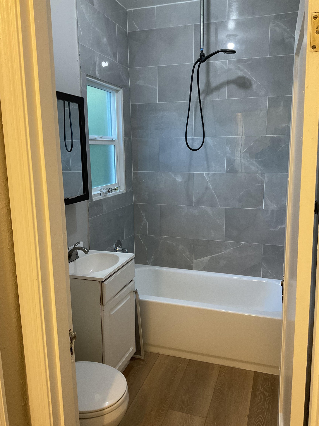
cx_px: 160
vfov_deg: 61.7
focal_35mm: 29
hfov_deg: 48.2
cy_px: 213
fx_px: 356
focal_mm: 3
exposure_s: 1/60
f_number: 1.8
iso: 100
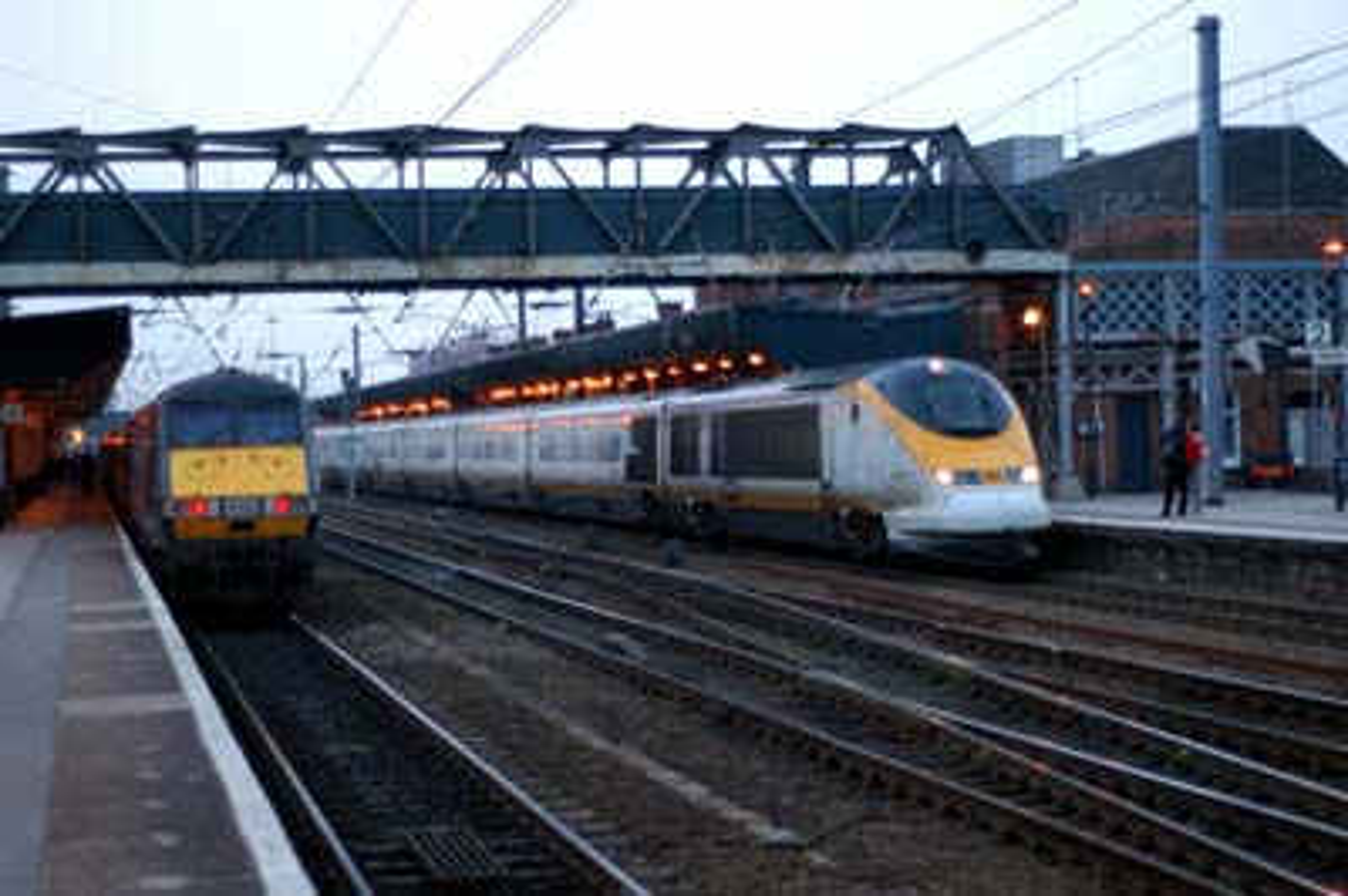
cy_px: 448
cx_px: 674
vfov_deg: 18.2
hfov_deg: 27.0
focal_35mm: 75
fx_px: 2806
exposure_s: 1/500
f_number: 1.8
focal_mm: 50
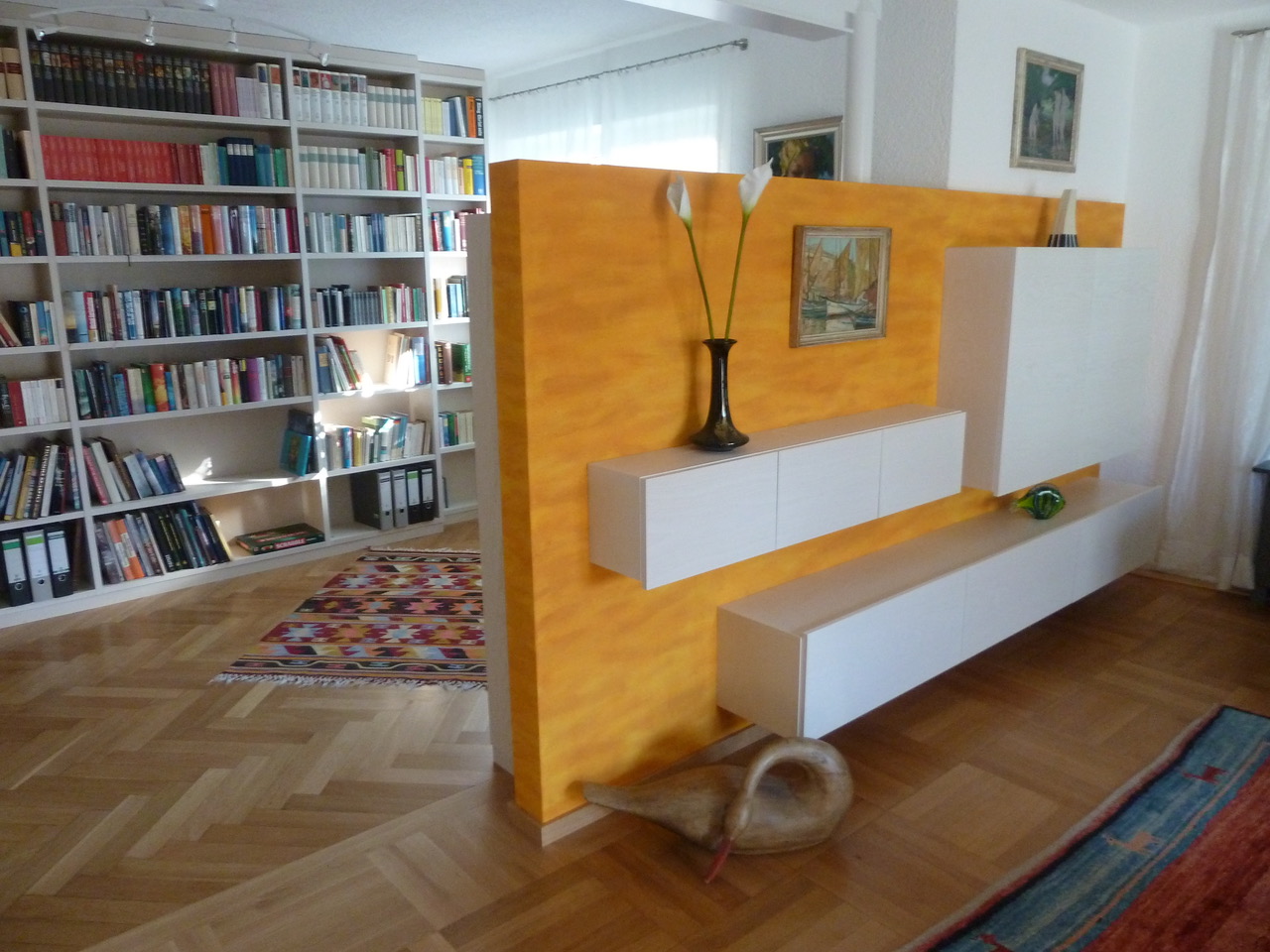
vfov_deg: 54.9
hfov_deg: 69.4
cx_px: 635
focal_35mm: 25
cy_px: 476
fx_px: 917
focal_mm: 4.1
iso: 400
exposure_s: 1/20
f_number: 3.3
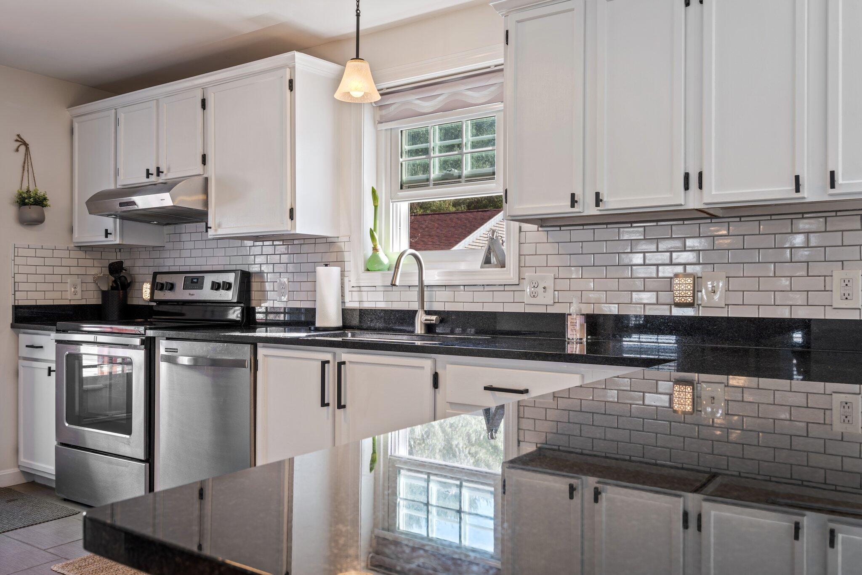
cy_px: 288
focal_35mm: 30
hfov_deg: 61.9
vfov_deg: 43.6
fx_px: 718
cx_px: 431
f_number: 10
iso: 80
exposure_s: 1/1.25
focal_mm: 30
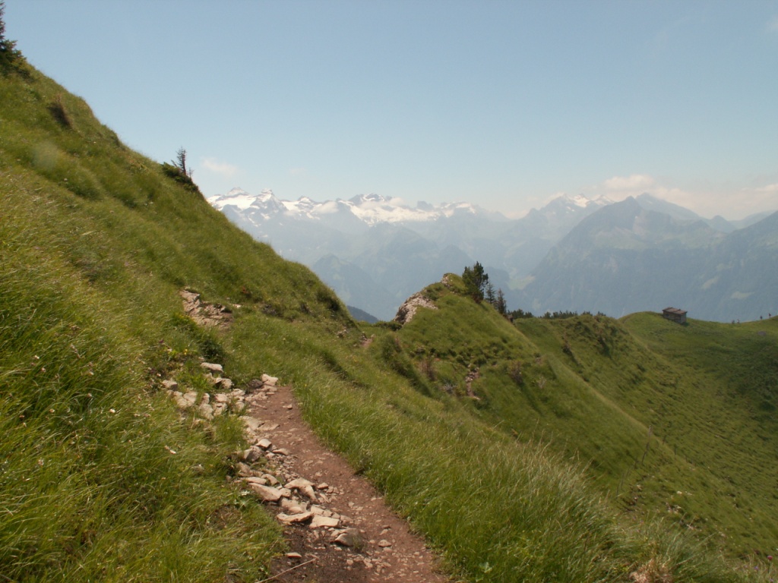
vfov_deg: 40.7
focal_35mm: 35
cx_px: 389
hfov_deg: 52.6
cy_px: 292
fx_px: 787
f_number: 7.1
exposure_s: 1/250
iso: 50
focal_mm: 5.86
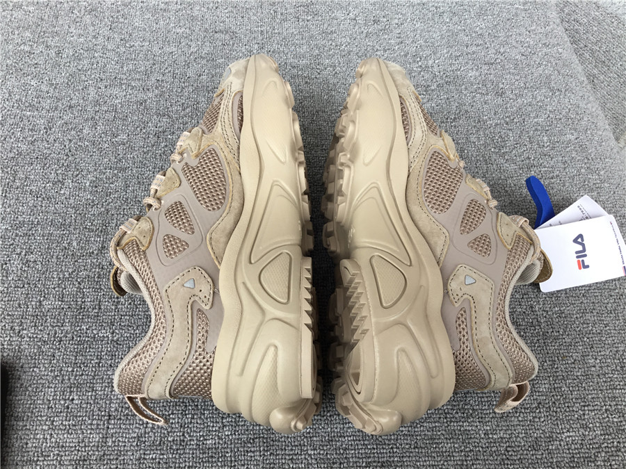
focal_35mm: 31
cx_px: 313
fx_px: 561
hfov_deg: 58.4
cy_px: 234
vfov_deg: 45.4
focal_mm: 3.3
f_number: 2.4
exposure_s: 1/50
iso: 25
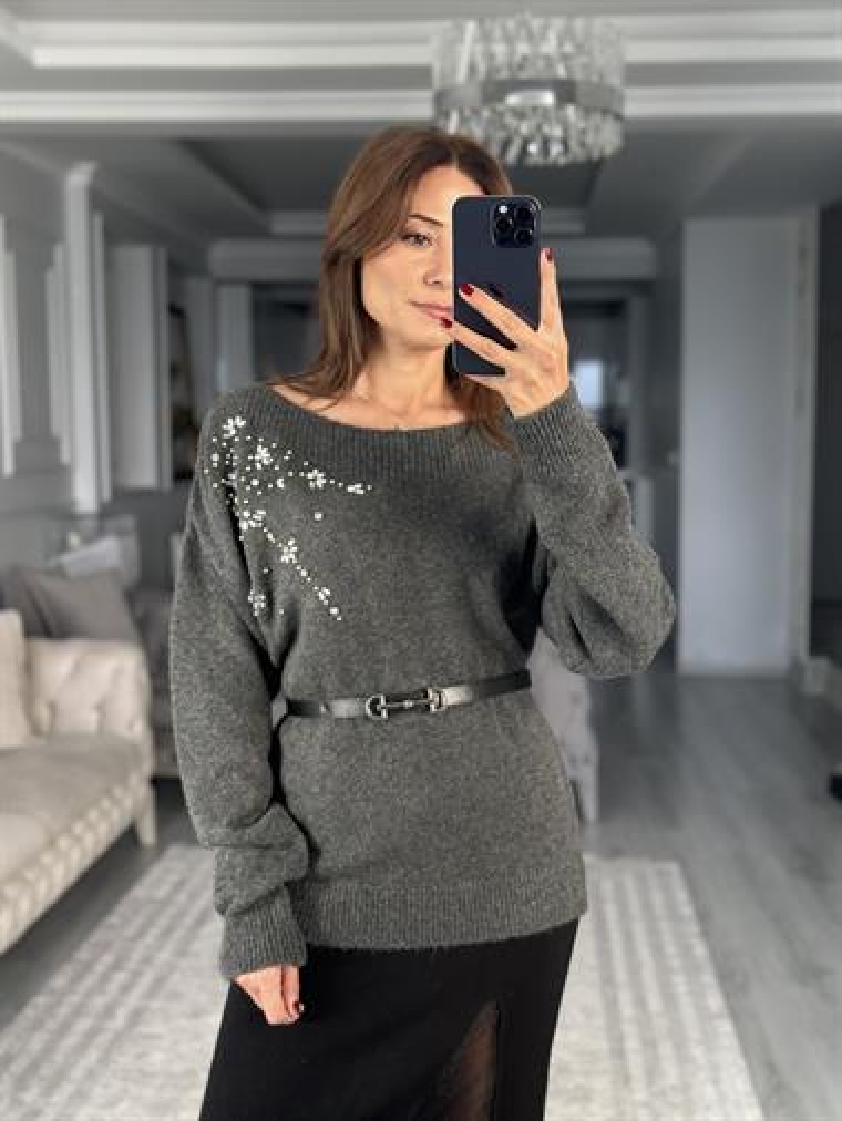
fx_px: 1555
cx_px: 421
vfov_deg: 39.6
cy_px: 560
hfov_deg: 30.3
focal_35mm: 48
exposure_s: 1/83
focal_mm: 6.86
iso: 125
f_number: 1.78
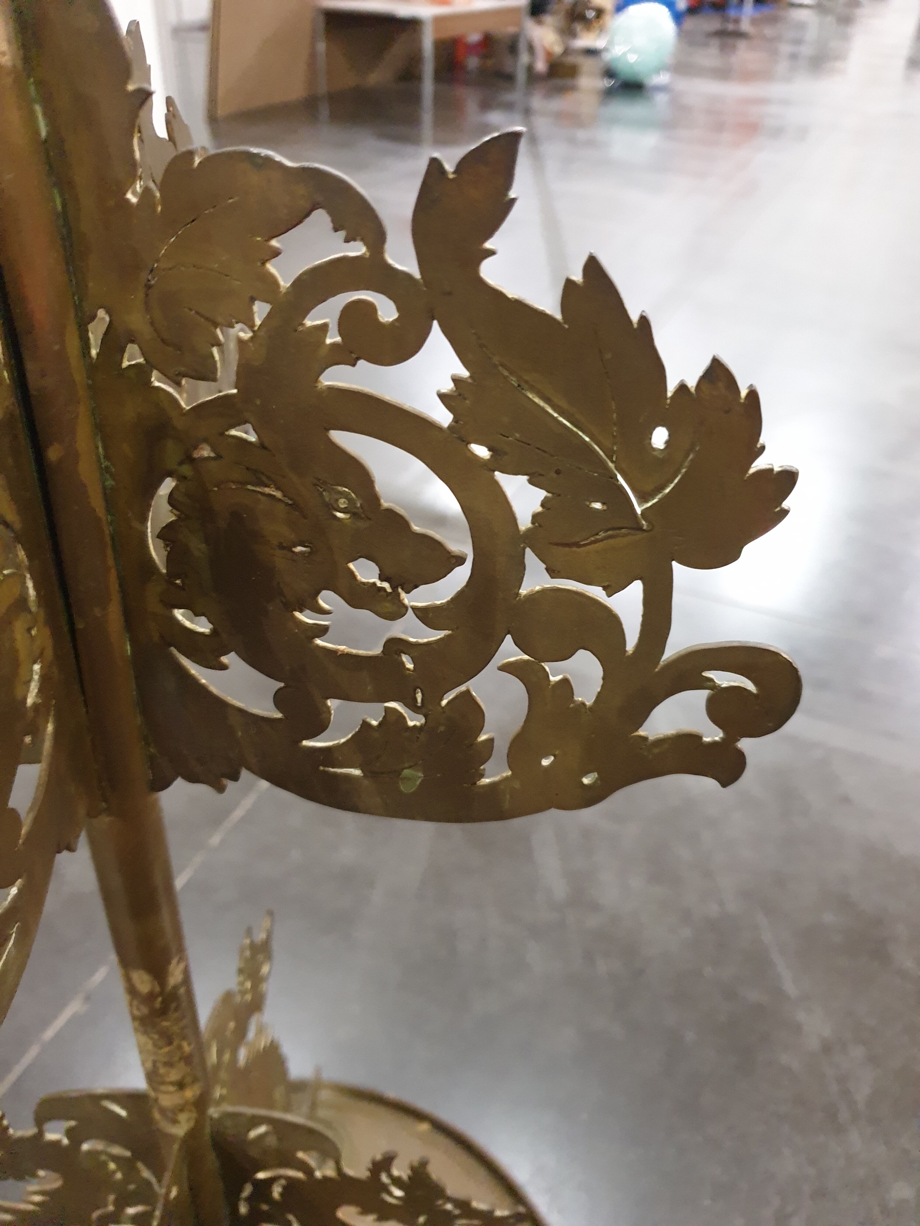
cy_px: 613
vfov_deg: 67.3
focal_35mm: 26
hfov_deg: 53.1
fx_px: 921
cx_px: 460
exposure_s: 1/50
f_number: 1.5
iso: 800
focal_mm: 4.3
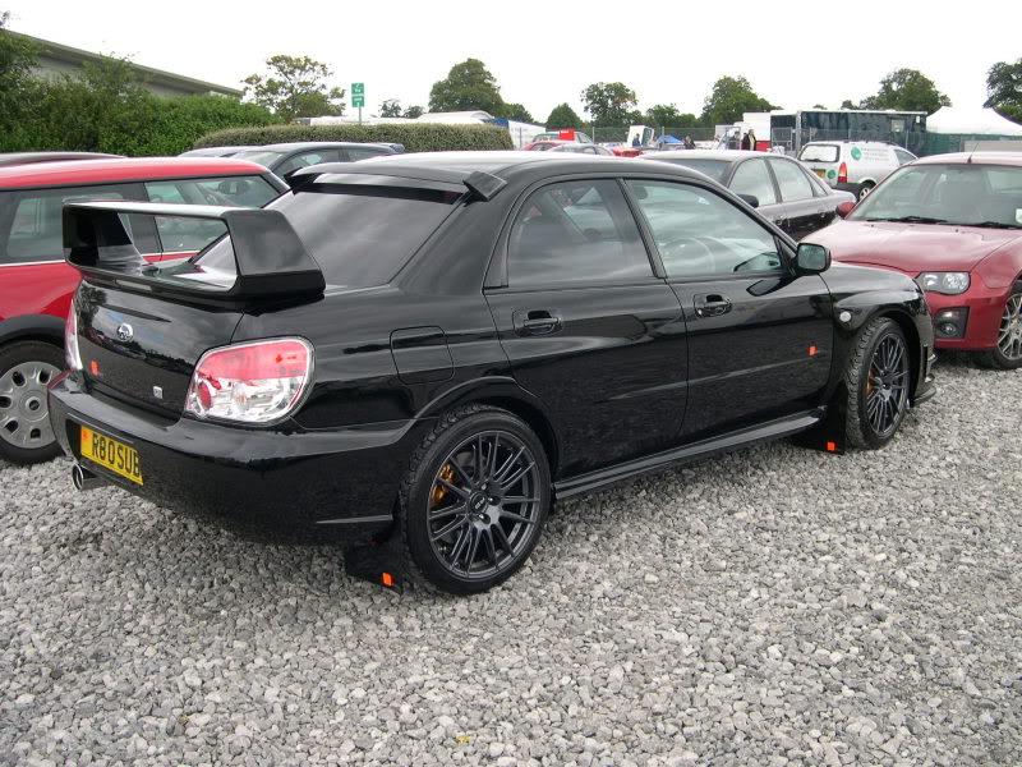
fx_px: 1122
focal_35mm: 38
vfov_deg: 37.7
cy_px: 384
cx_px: 511
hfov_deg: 49.0
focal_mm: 8
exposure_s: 1/288
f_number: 2.8
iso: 100
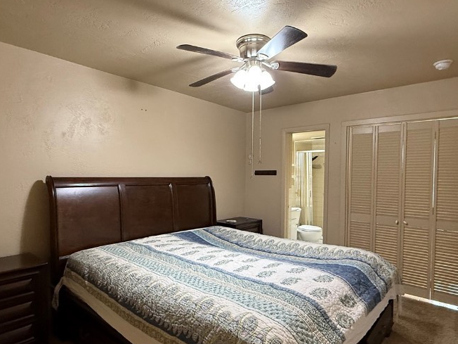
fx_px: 291
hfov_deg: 76.4
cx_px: 227
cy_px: 183
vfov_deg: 61.0
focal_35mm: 22
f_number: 2.2
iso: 640
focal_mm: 2.22
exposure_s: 1/60
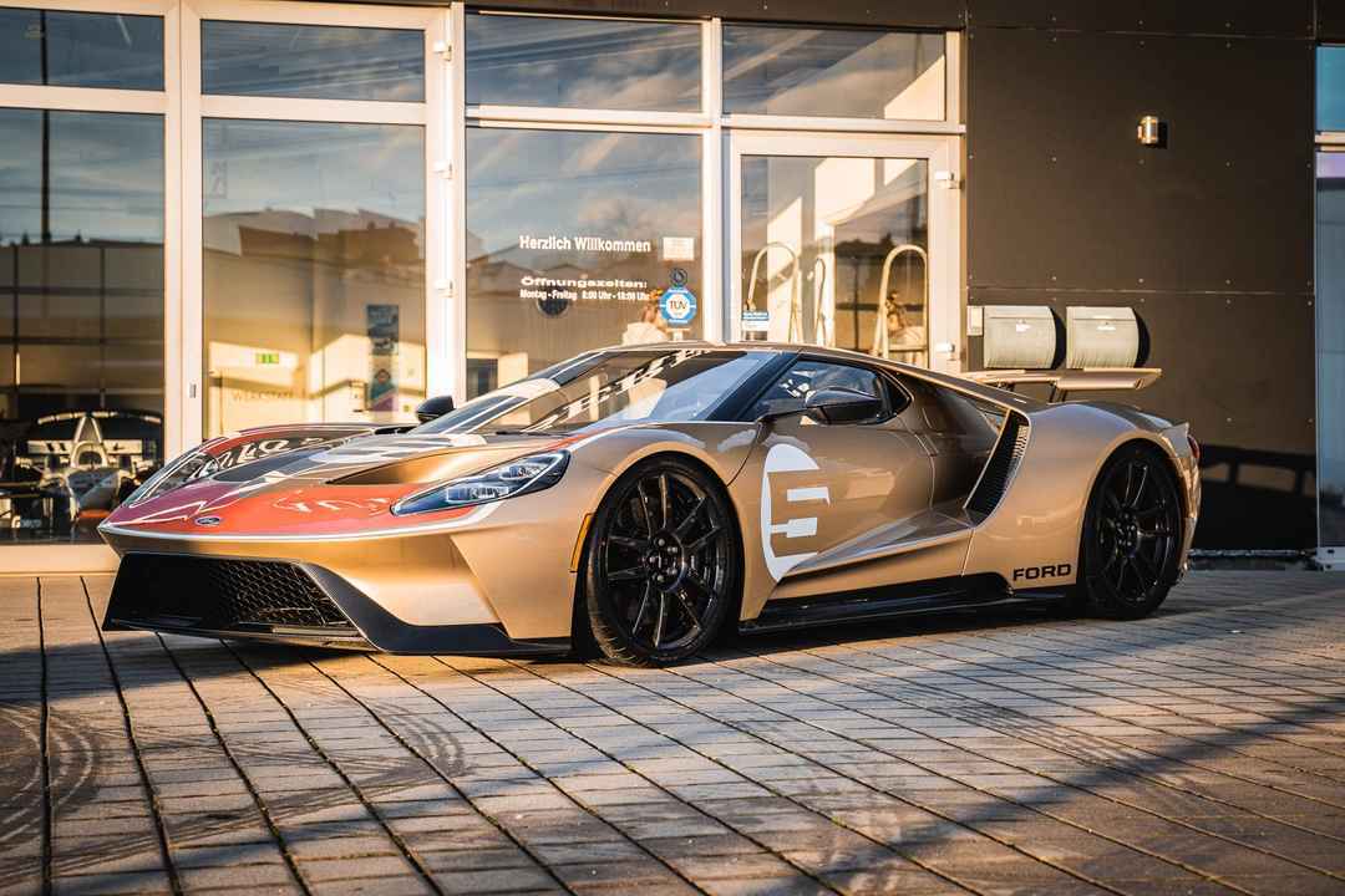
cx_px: 672
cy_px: 448
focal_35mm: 62
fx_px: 2316
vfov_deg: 21.9
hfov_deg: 32.4
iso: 500
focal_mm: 62
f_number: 5
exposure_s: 1/200
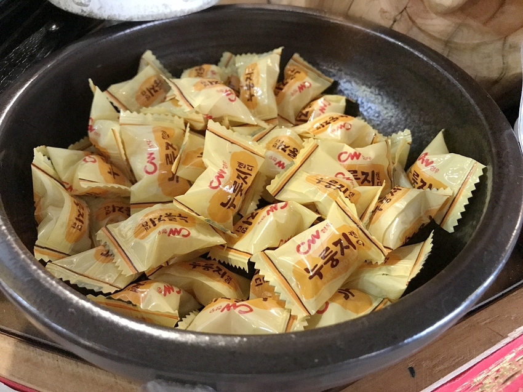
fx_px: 423
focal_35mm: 28
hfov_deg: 63.5
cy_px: 196
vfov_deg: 49.7
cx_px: 262
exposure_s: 1/6
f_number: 1.8
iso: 100
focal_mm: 3.99
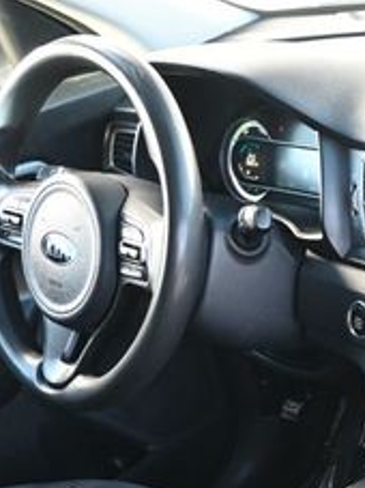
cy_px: 454
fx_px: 1089
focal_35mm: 77
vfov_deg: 24.4
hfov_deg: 16.5
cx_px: 616
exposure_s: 1/125
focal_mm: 19
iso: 1000
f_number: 3.8
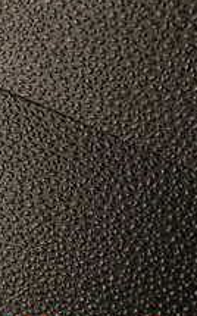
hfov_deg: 14.9
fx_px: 637
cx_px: -175
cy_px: 19
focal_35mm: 74
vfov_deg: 26.7
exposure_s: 1/80
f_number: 2.8
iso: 100
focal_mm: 4.5
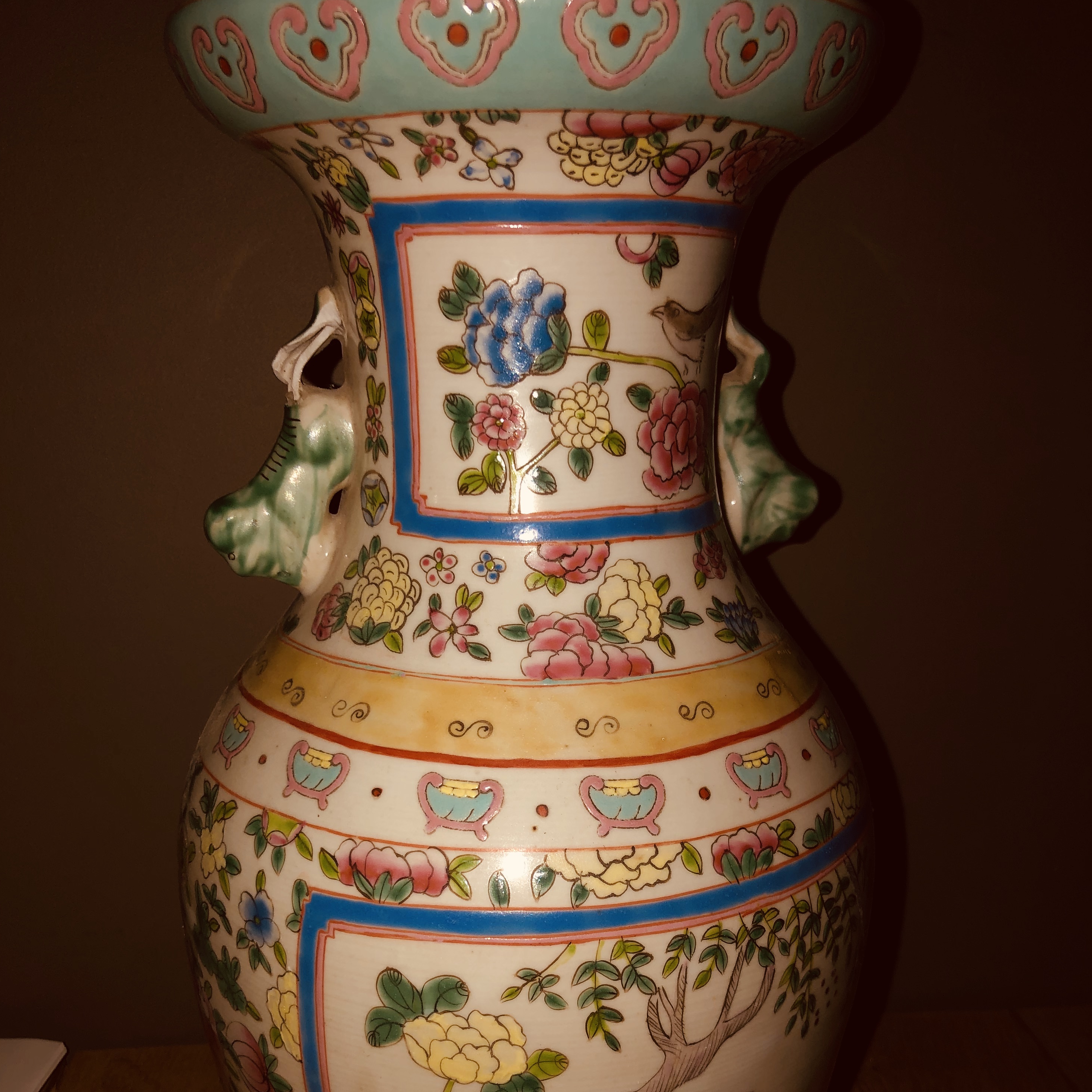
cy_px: 713
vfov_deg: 47.8
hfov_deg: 48.4
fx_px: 1213
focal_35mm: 34
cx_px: 534
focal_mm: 3.99
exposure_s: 1/33
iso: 25
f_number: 1.8
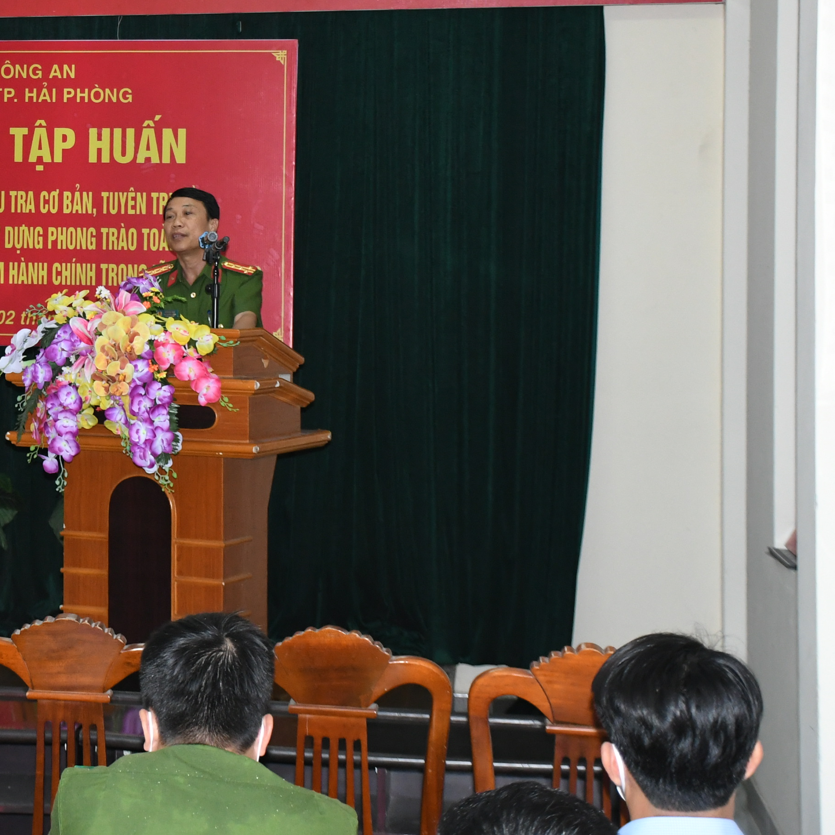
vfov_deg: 19.7
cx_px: 10
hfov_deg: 19.2
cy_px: 283
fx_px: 2402
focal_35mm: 88
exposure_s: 1/200
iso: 1600
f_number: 5
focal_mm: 30
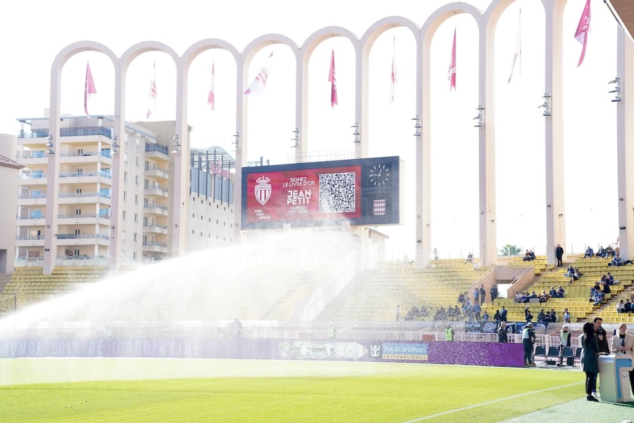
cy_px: 212
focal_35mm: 55
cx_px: 317
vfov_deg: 24.6
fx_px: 969
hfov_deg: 36.2
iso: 640
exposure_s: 1/800
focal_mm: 55
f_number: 6.3
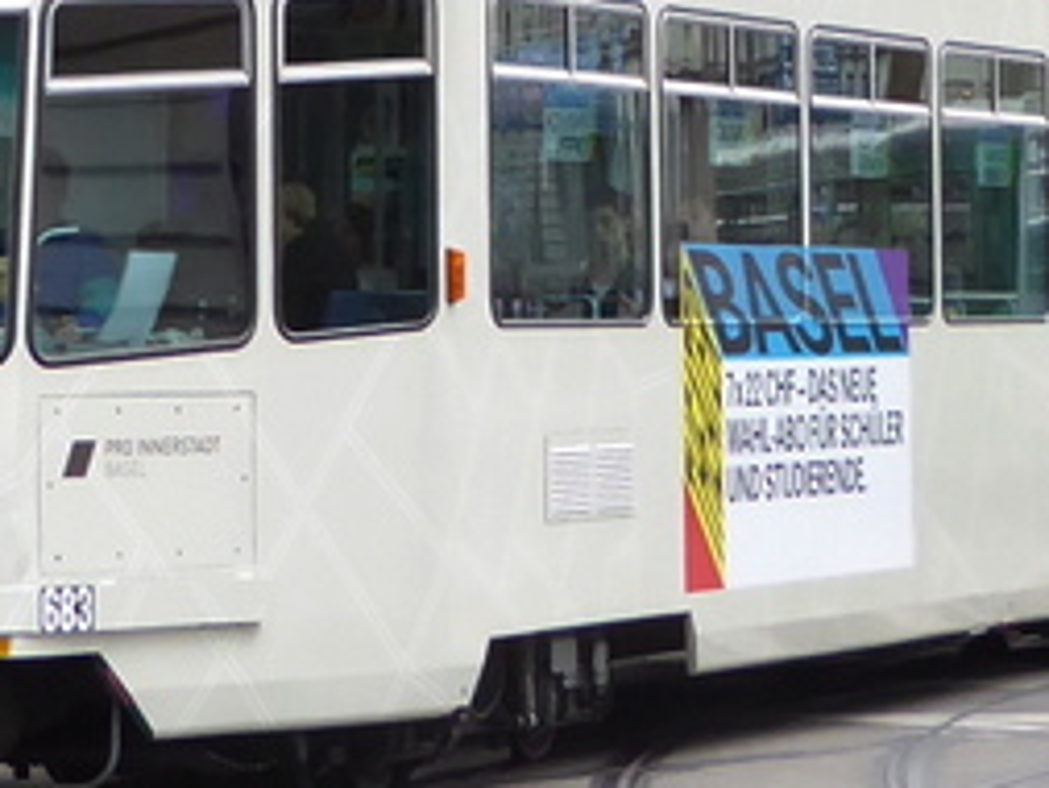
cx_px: 410
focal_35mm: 218
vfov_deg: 6.8
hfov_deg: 9.1
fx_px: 6609
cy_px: 100
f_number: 3.9
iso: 250
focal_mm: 7.8
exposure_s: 1/125
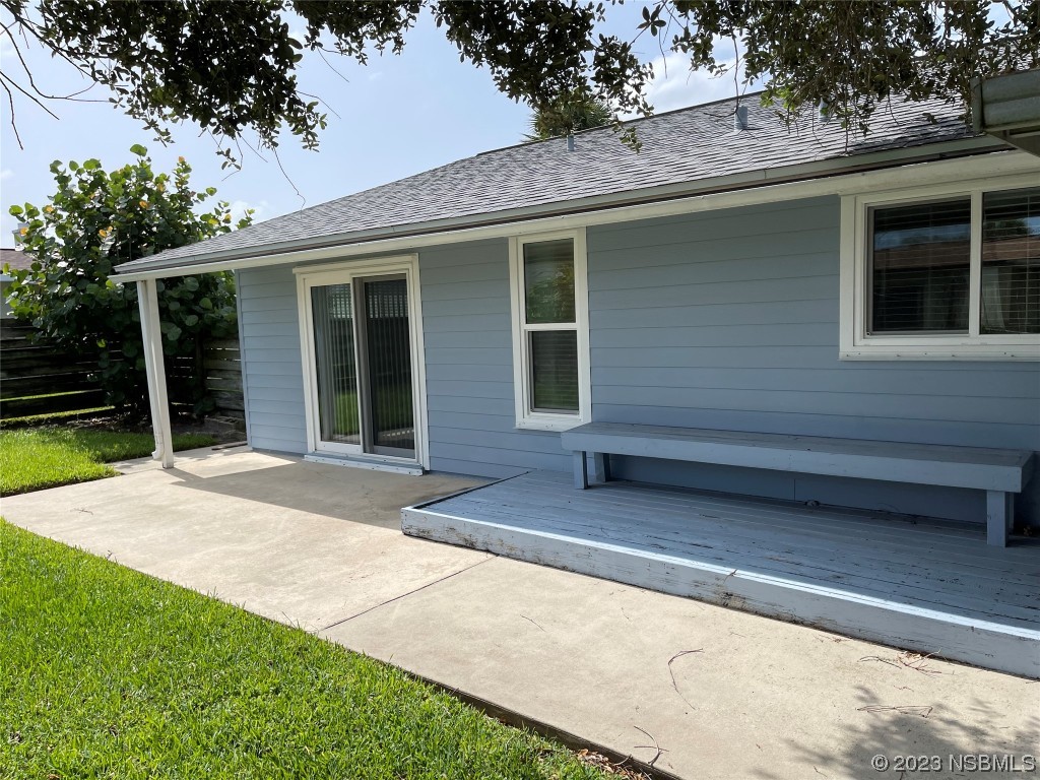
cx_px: 520
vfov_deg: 53.1
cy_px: 390
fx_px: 781
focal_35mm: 26
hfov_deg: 67.3
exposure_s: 1/3448
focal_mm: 5.1
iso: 32
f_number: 1.6
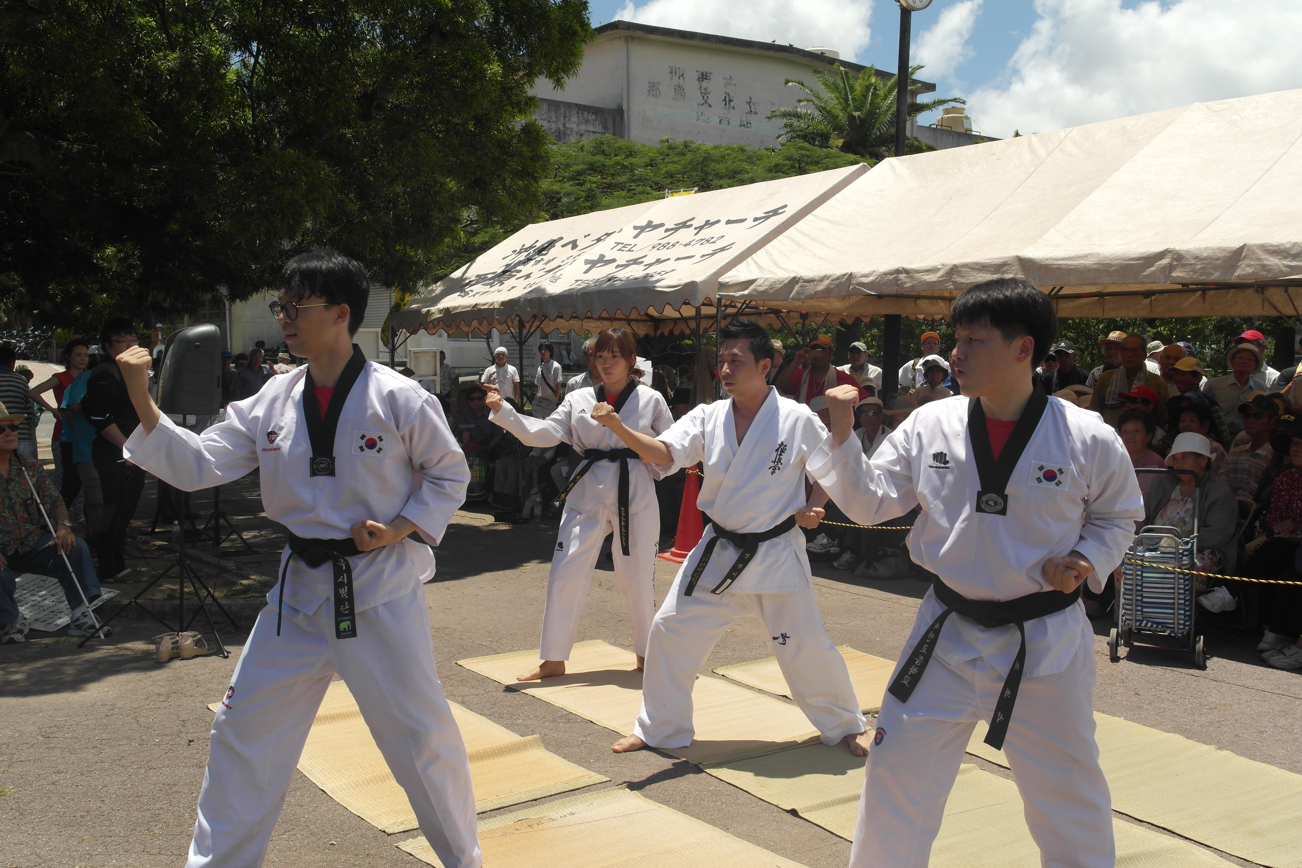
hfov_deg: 57.2
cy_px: 434
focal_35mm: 33
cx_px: 651
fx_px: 1193
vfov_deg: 40.0
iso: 400
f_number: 10
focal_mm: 22
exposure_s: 1/800
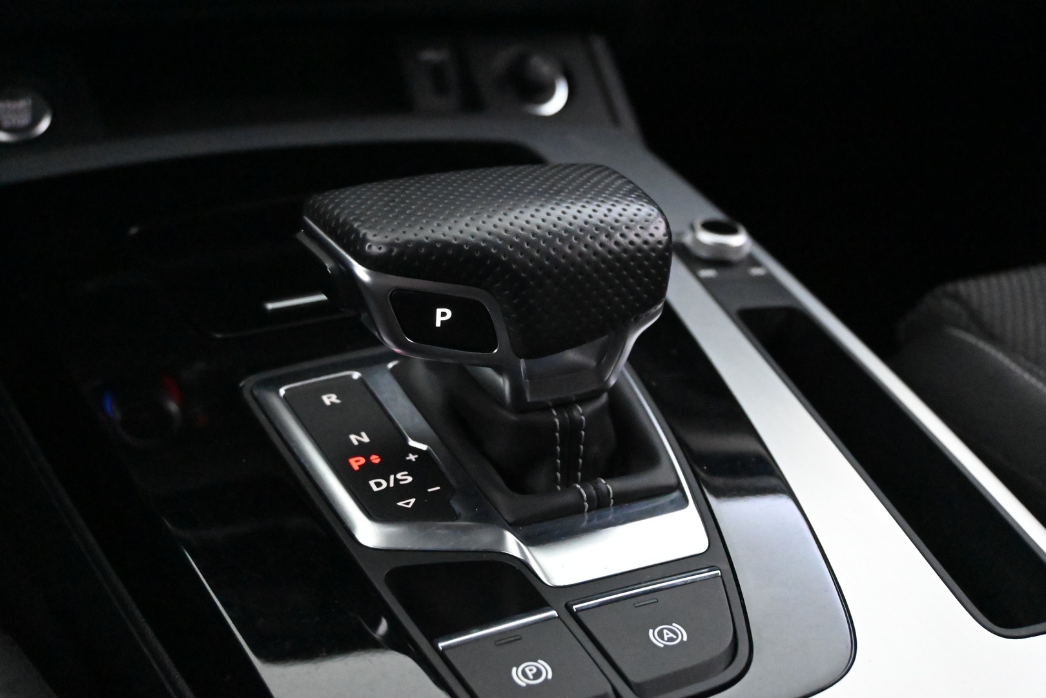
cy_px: 349
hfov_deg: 40.0
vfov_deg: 27.3
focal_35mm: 50
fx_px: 1438
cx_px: 523
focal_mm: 33
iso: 16000
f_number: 5
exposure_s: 1/50
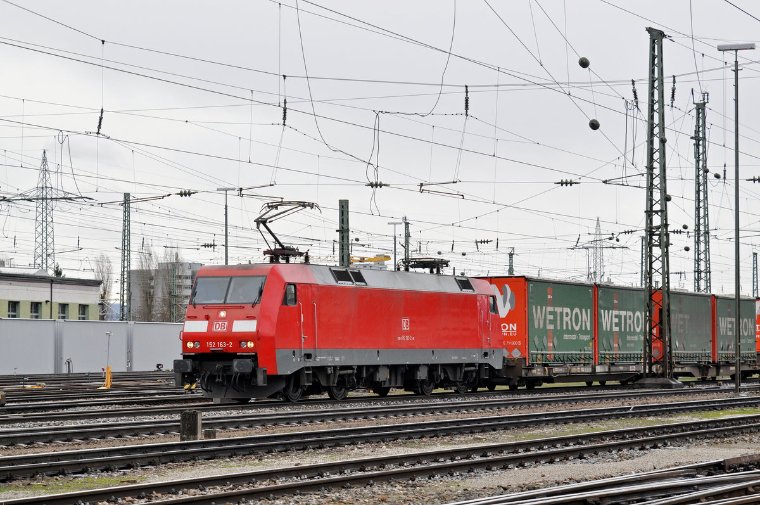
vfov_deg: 13.0
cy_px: 252
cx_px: 380
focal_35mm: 105
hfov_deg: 19.5
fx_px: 2214
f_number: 5
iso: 400
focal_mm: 70
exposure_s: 1/800
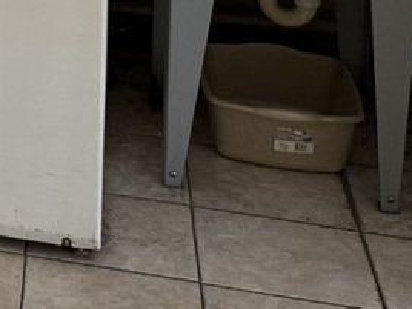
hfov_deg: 12.8
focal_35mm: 129
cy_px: -363
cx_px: -483
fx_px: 1535
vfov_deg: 10.3
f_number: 1.78
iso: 200
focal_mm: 6.76
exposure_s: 1/80
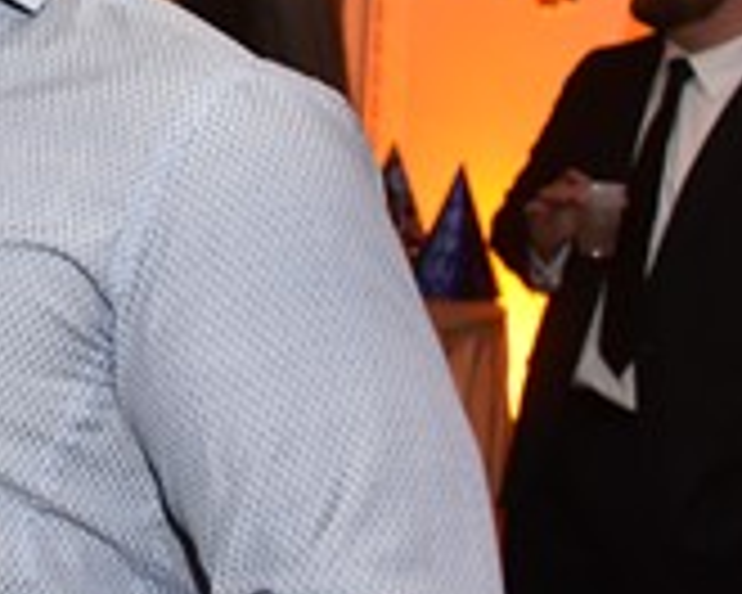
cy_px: 110
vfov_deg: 15.3
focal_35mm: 100
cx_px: -360
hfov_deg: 17.3
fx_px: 2196
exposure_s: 1/60
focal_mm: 32
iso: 1600
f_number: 3.5
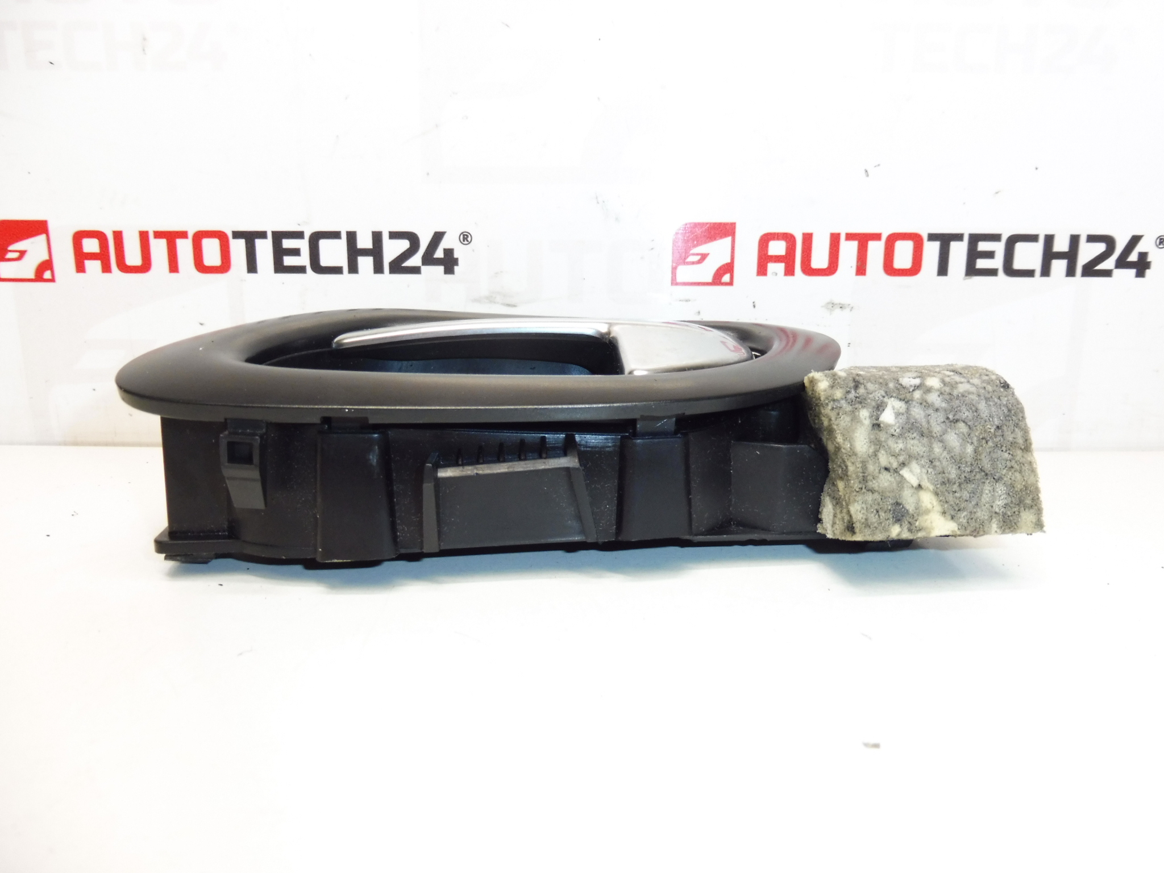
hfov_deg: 69.4
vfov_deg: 54.9
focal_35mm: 25
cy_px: 436
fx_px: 841
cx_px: 582
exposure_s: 1/80
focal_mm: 4.4
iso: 200
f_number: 3.5
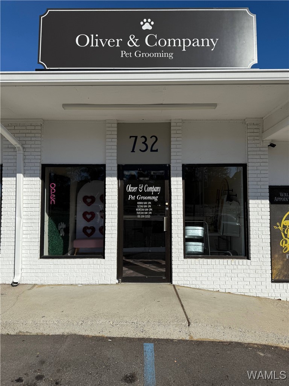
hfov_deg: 56.8
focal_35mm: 24
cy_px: 193
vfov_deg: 71.6
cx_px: 144
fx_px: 267
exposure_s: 1/9091
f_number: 1.78
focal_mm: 6.76
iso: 80
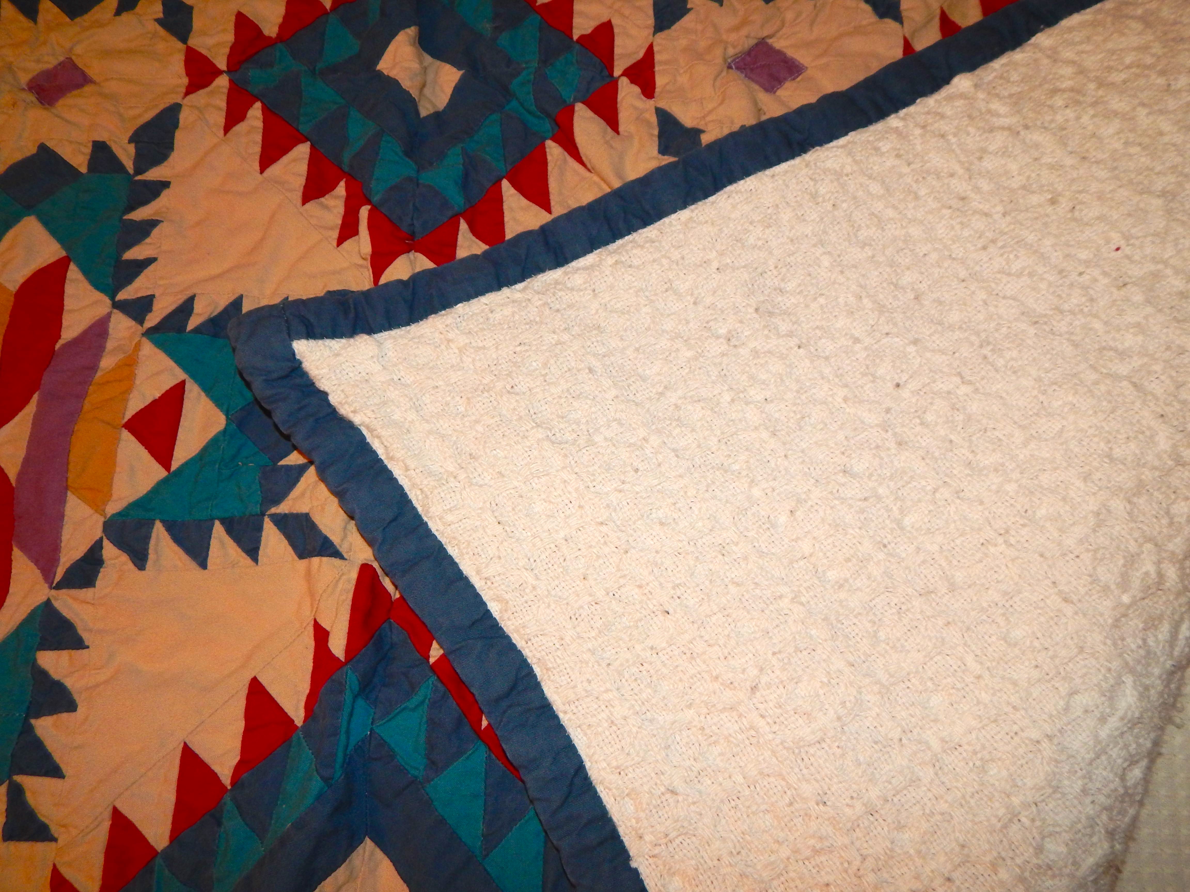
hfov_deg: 69.4
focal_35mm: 25
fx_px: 859
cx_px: 595
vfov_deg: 54.9
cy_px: 446
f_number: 3.1
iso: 200
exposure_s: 1/30
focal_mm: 4.5
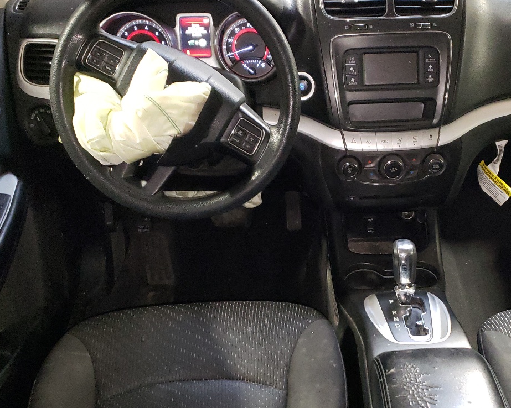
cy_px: 268
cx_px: 346
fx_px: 665
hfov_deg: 41.4
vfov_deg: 33.9
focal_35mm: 44
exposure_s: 1/24
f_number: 1.5
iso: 465
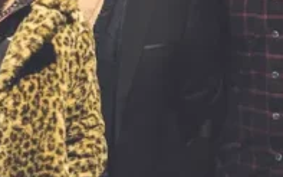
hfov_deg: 16.9
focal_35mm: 123
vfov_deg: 10.6
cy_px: 71
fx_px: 948
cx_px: 70
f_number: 2
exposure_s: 1/100
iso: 6400
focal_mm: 35
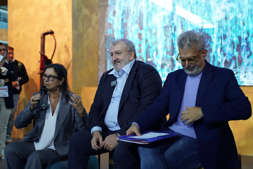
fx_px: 359
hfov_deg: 38.9
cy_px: 84
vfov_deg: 26.5
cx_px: 126
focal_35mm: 51
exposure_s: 1/200
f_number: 2.8
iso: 640
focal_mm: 51
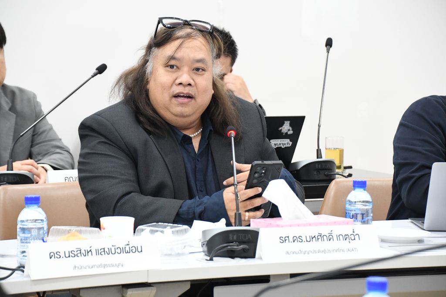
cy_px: 148
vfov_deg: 8.7
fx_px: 1945
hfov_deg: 13.1
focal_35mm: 157
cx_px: 223
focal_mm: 105
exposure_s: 1/50
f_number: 5.6
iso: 4000
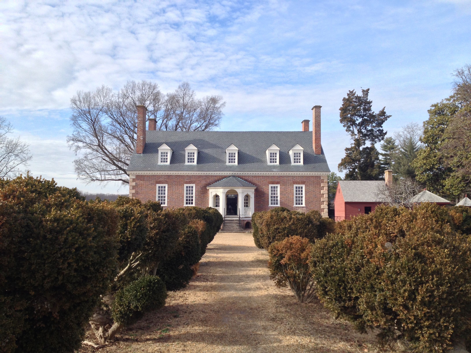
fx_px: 476
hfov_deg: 52.6
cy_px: 176
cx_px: 236
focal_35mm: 35
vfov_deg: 40.7
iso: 50
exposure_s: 1/986
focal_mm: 4.28
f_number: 2.4
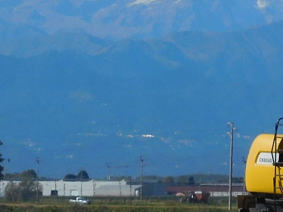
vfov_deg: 2.3
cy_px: 77
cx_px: 314
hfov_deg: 3.0
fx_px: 5369
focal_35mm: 657
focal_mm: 32.1
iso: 125
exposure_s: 1/1000
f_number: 5.3
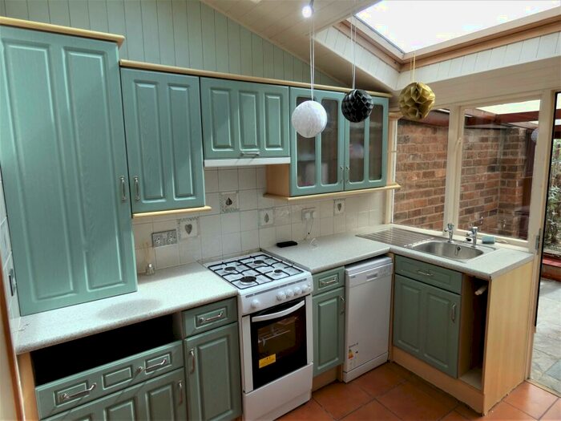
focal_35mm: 20
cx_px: 280
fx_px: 324
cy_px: 210
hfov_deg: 81.7
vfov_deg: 66.0
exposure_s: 1/320
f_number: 2.8
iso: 80
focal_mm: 3.6
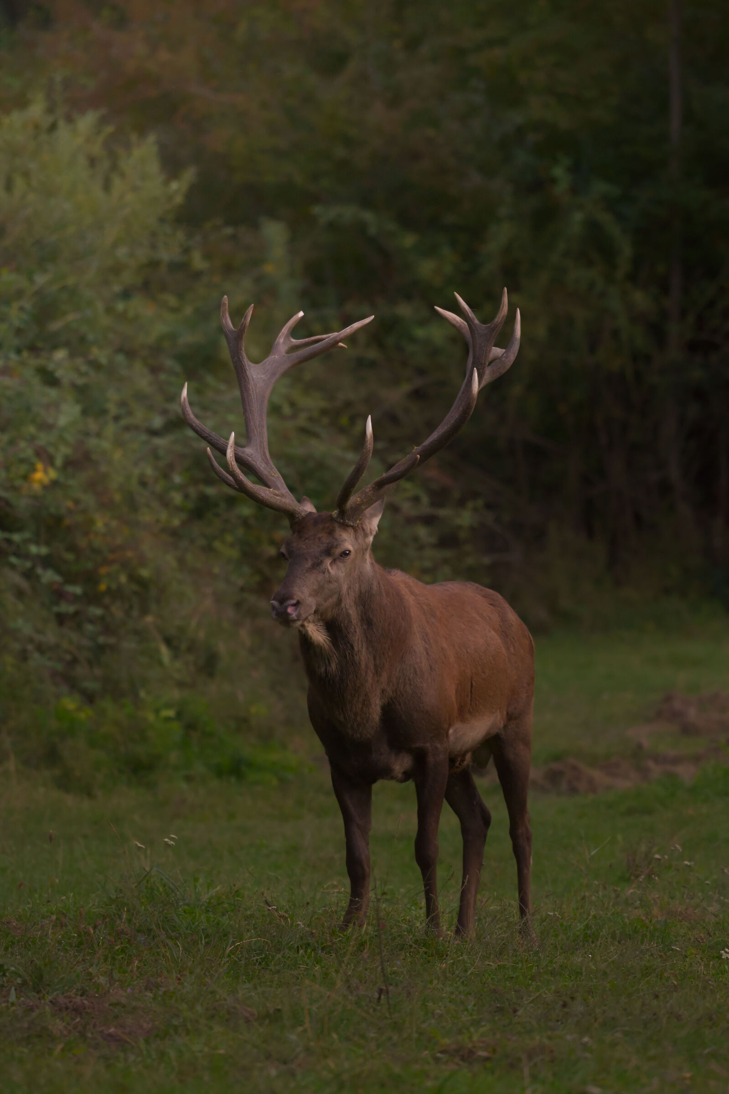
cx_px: 364
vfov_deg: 6.4
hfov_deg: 4.3
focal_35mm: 320
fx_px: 9723
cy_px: 547
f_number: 5.6
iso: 4000
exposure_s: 1/400
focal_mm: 320
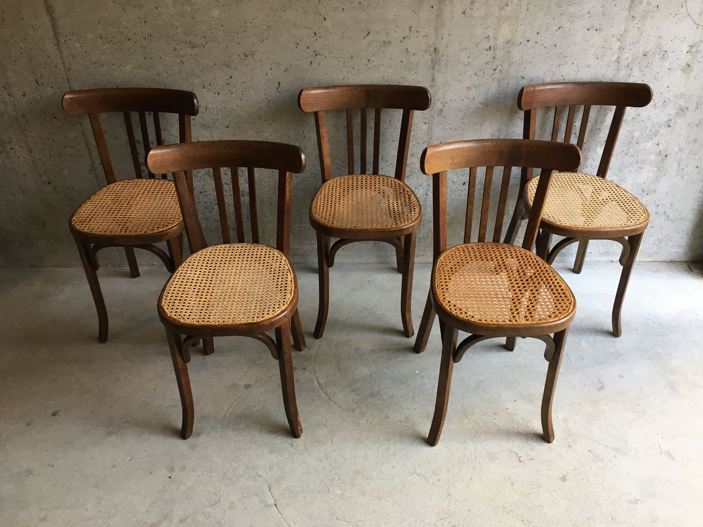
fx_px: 589
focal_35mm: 29
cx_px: 352
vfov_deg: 48.2
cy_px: 264
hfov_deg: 61.7
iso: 40
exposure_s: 1/33
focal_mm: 4.15
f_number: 2.2
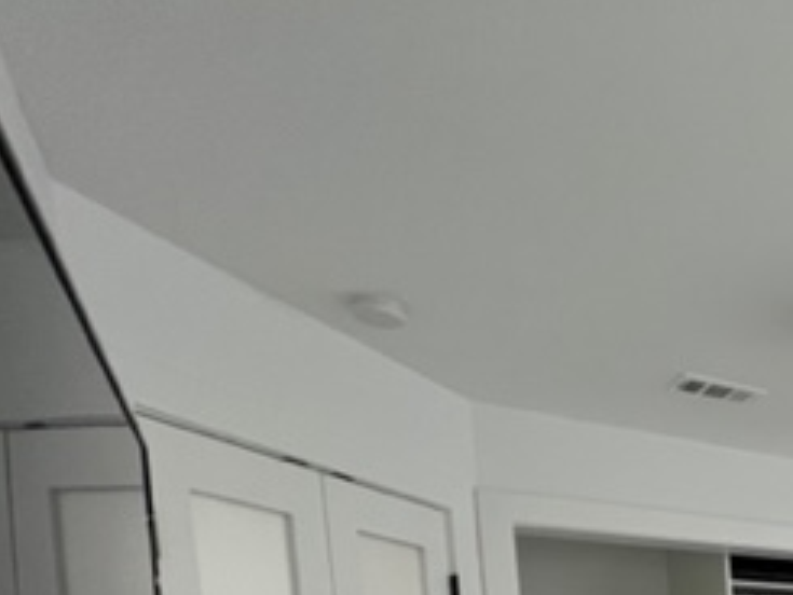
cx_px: 977
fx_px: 779
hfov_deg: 38.1
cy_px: 770
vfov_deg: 32.0
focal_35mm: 34
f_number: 1.8
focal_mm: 1.57
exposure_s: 1/60
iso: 125
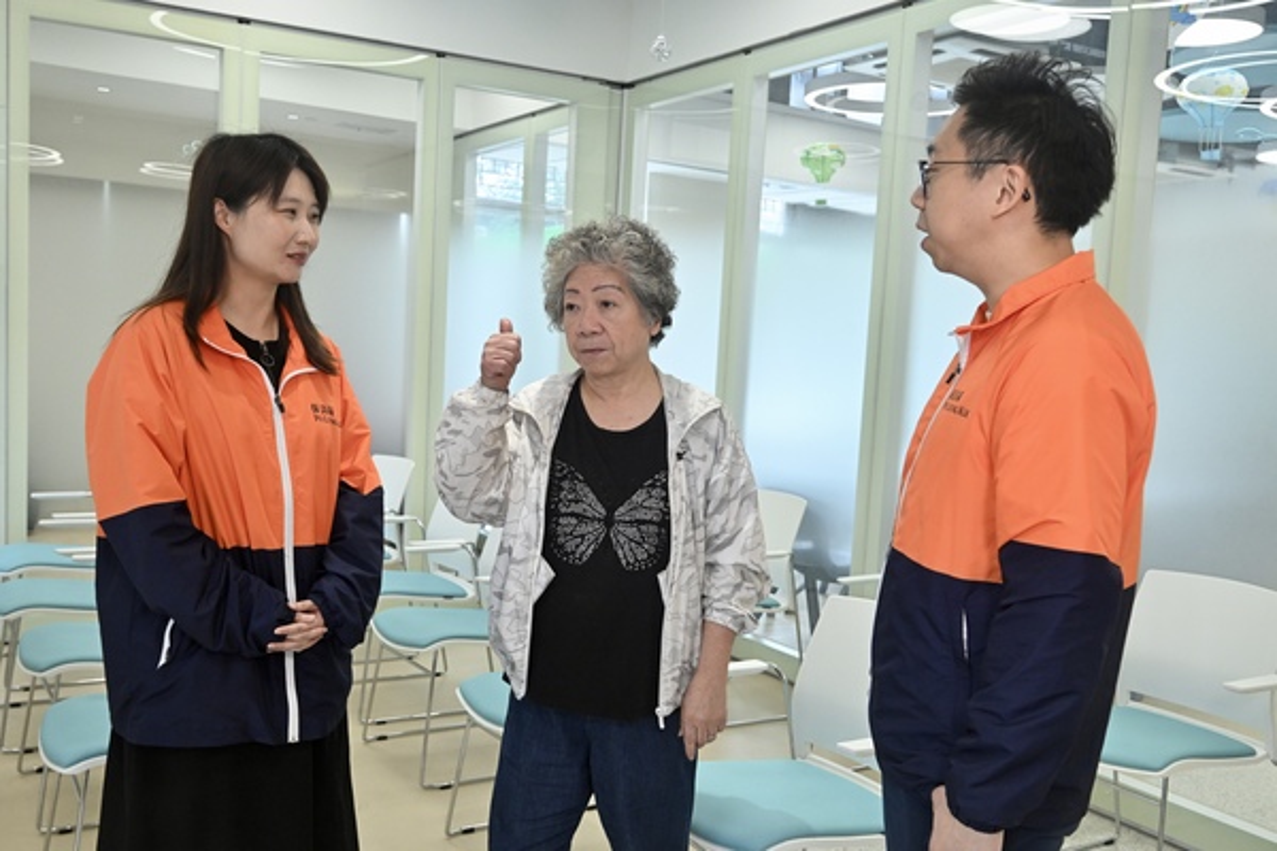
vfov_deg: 43.6
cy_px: 426
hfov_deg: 61.9
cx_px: 638
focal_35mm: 30
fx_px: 1064
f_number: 7.1
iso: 2000
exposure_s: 1/200
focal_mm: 30
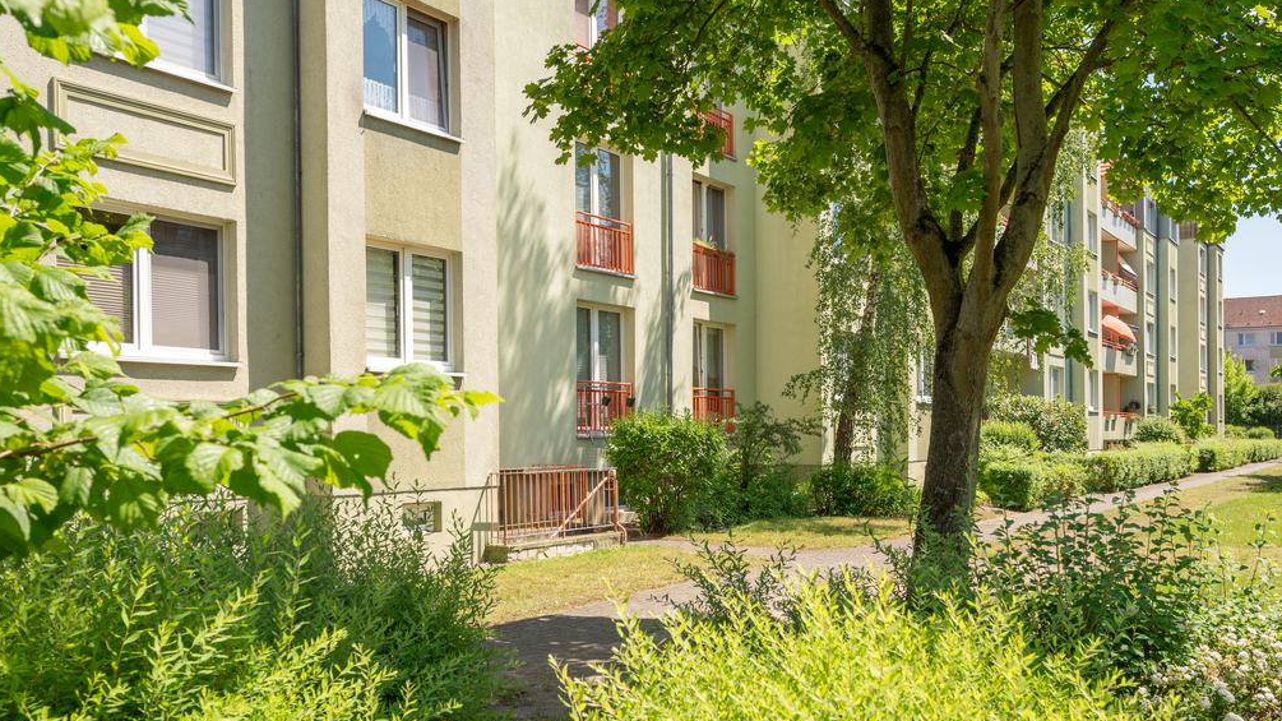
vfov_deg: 36.6
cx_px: 639
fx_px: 1088
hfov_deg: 61.0
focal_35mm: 32
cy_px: 399
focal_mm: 30
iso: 200
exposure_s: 1/400
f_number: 8
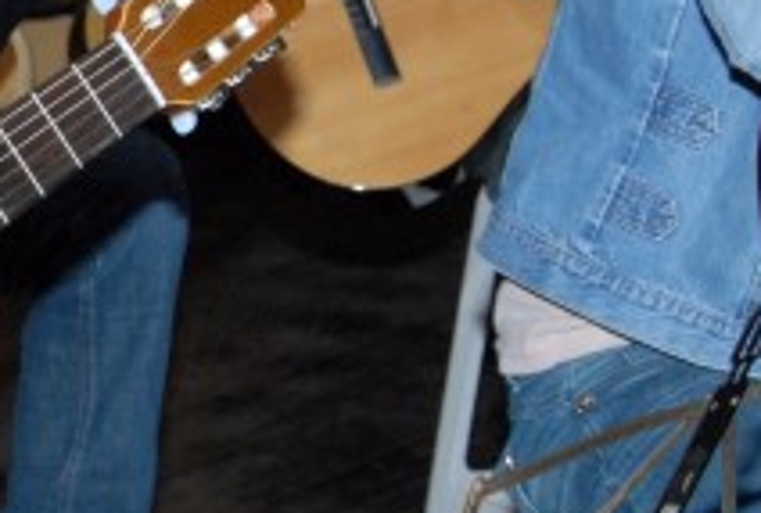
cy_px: 104
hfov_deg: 9.4
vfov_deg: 6.5
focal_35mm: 212
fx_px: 4497
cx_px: -393
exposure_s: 1/60
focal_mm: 42
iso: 800
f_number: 7.1
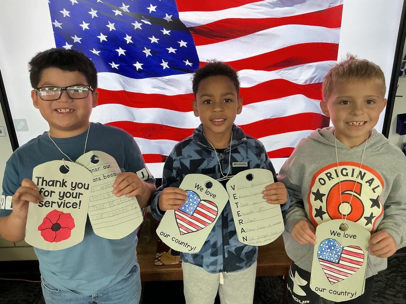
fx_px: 340
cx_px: 203
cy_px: 152
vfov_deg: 48.2
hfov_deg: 61.7
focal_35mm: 29
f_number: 1.8
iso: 64
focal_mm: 3
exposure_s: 1/60
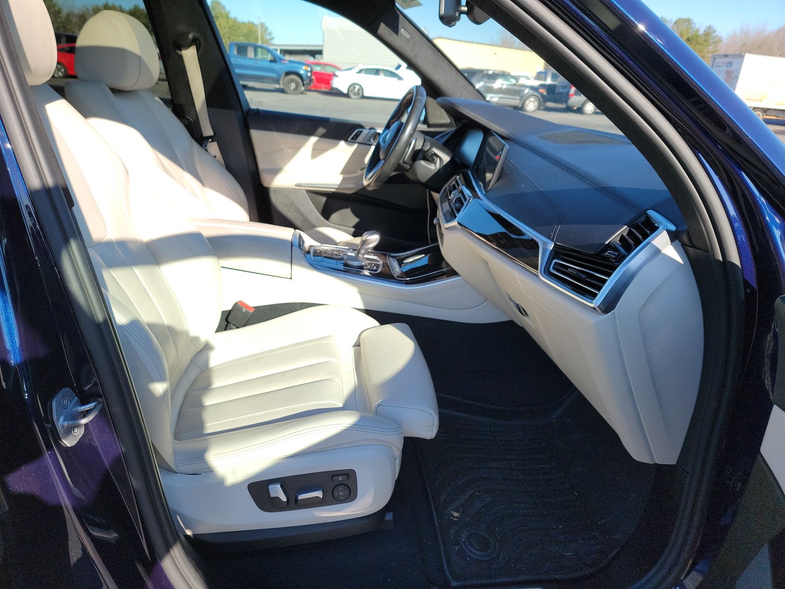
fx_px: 544
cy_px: 294
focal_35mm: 24
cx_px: 392
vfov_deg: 56.8
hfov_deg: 71.6
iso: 50
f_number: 1.8
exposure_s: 1/281
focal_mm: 6.7
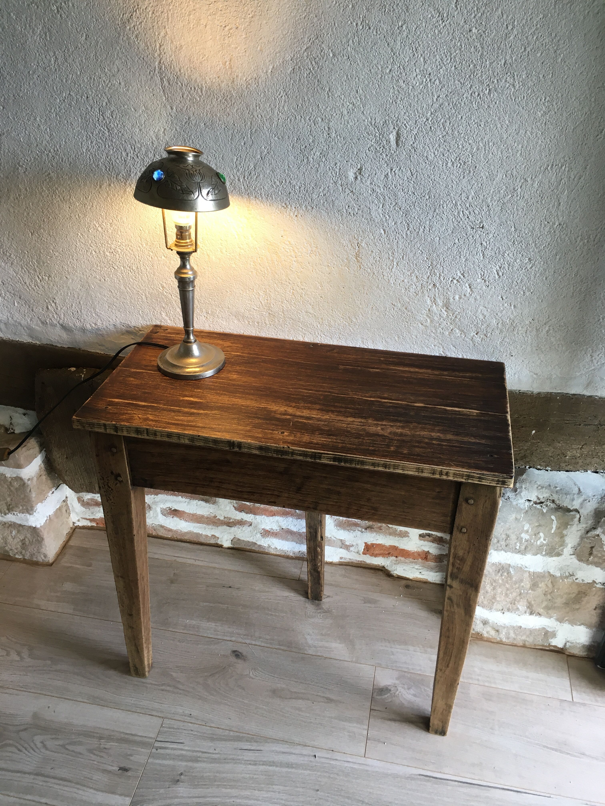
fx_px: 676
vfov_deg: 61.7
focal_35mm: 29
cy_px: 403
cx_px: 302
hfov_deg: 48.2
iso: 32
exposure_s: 1/33
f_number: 2.2
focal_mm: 4.15
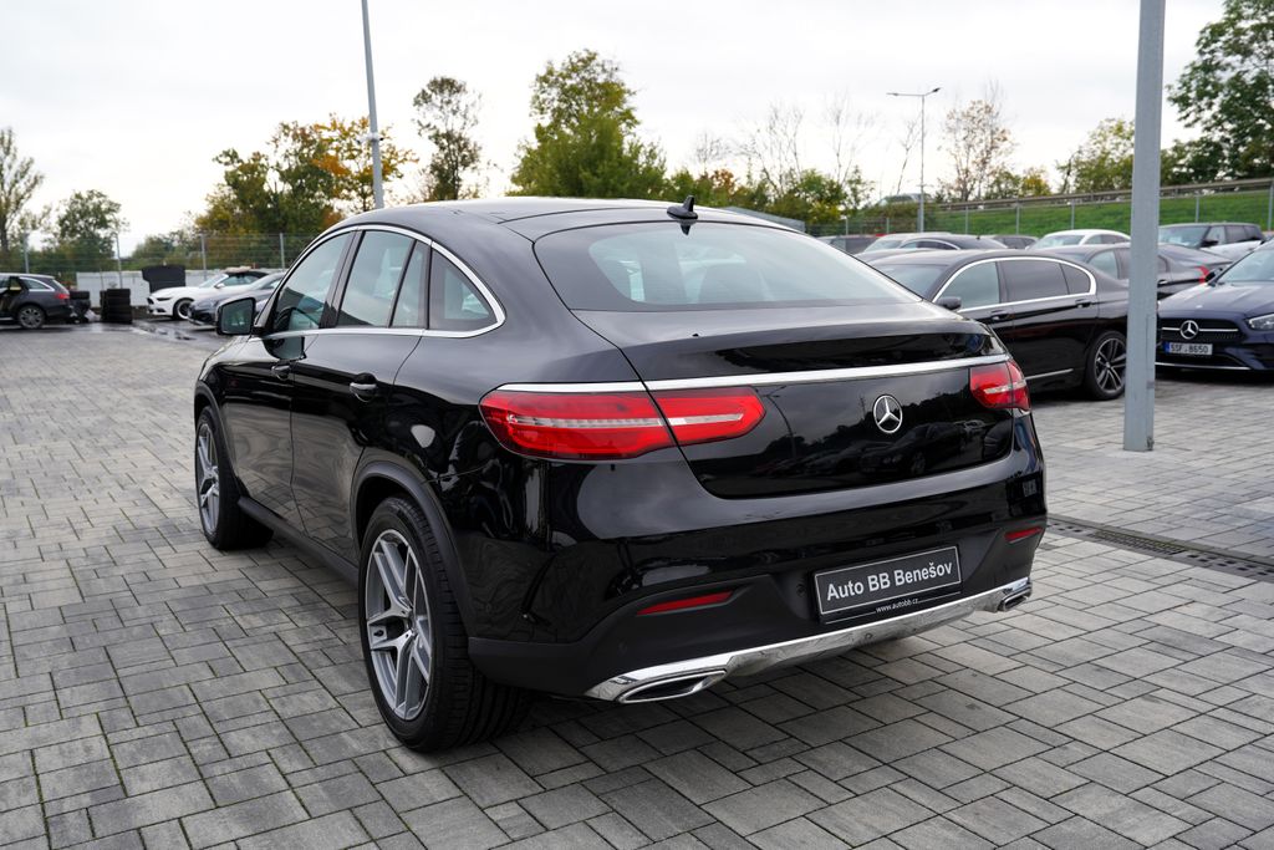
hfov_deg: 60.3
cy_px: 425
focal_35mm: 31
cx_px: 637
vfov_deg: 42.3
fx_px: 1097
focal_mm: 31
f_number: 5
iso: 100
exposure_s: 1/125
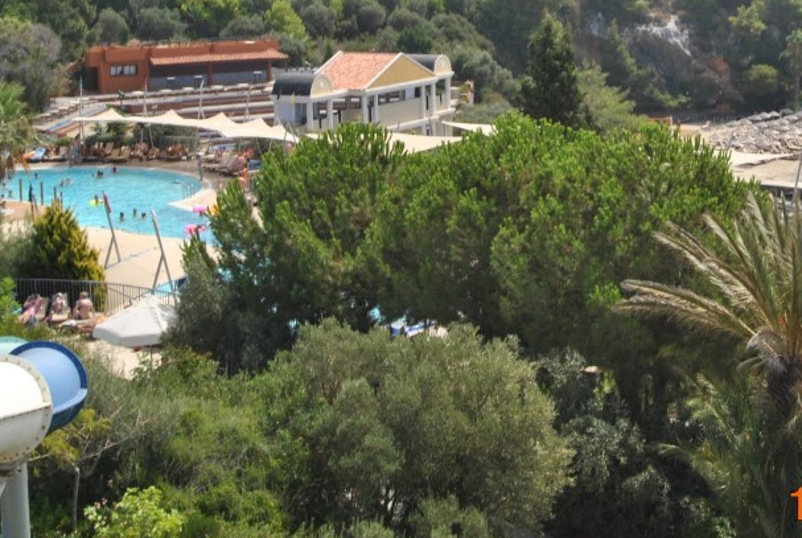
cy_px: 73
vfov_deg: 19.8
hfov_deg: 29.4
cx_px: 548
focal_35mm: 68
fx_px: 1517
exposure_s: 1/200
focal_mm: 24
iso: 100
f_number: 9
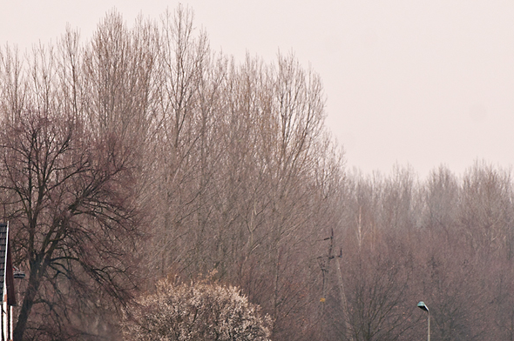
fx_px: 6872
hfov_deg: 4.3
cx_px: 186
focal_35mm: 482
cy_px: 289
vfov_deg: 2.8
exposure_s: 1/250
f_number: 6.3
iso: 250
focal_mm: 185
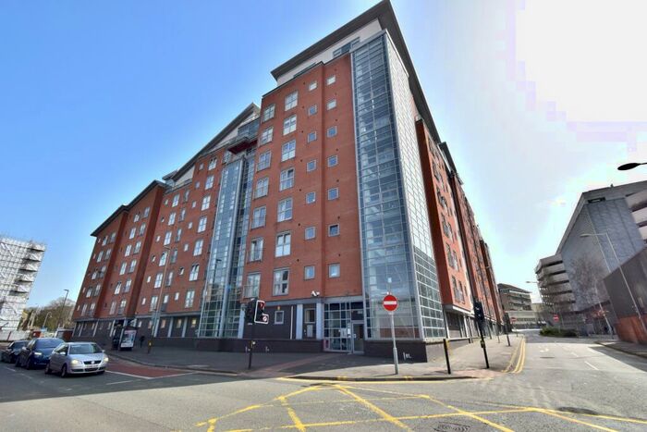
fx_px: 270
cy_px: 216
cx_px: 324
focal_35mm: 15
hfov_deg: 100.4
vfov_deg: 77.4
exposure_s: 1/500
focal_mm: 10
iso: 360
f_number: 11
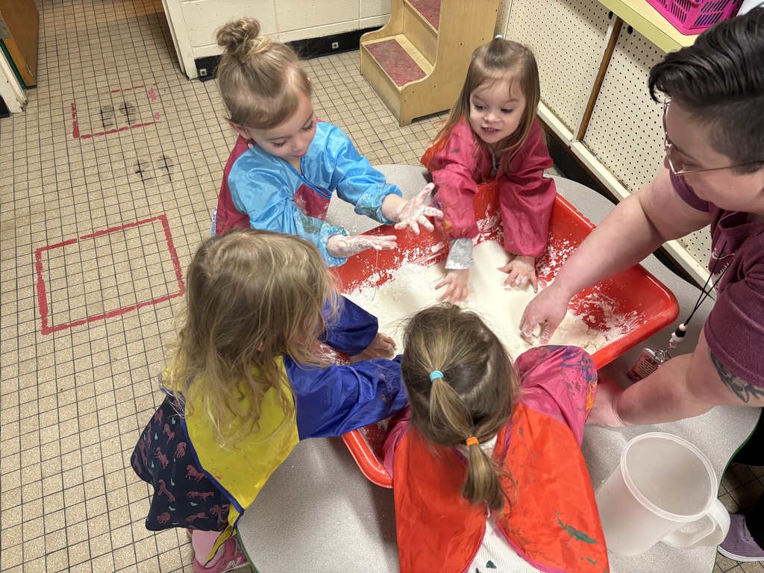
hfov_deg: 67.3
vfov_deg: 53.1
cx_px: 382
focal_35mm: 26
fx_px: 574
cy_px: 286
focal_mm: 5.96
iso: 200
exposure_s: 1/60
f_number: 1.6
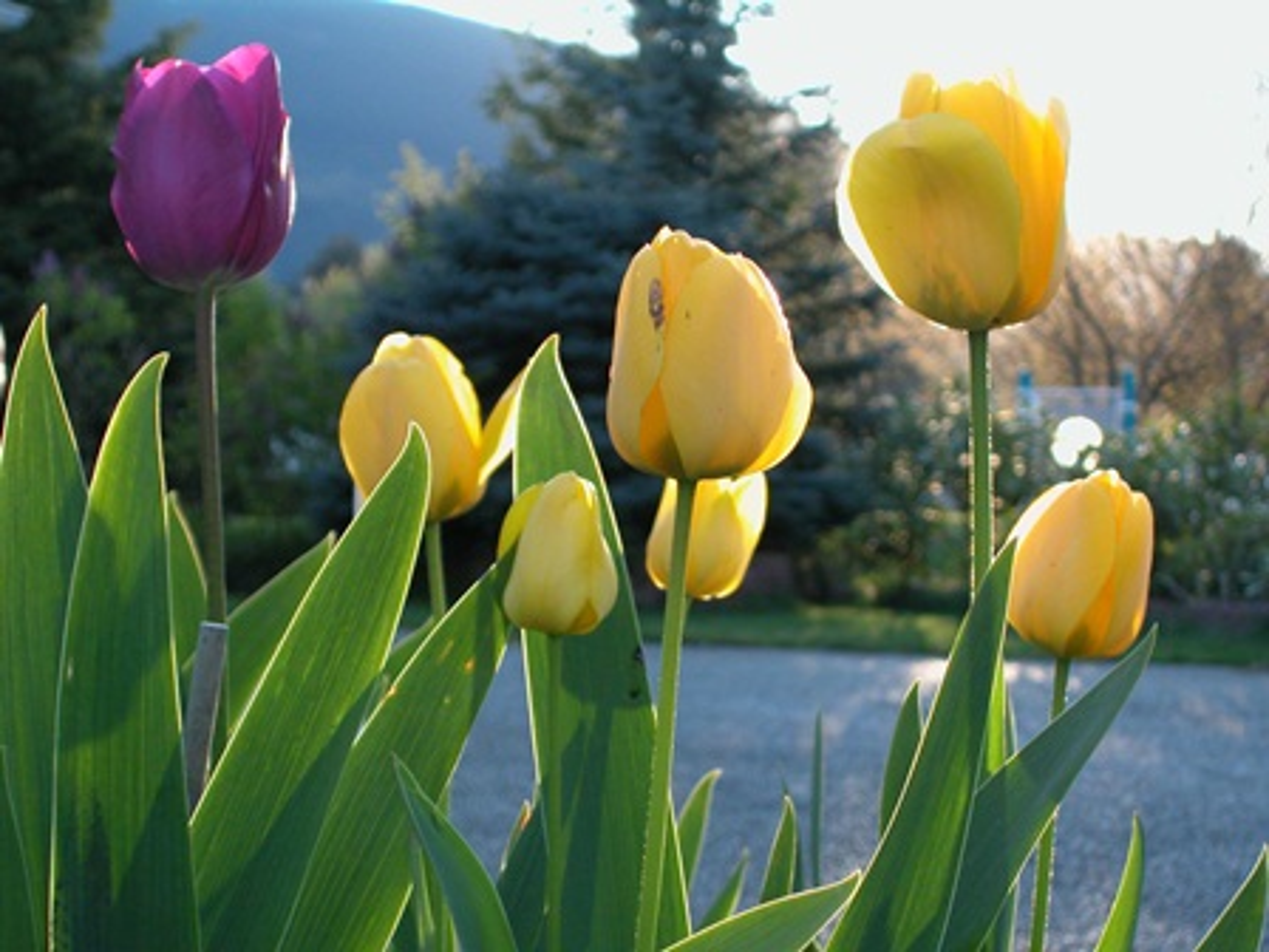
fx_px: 3116
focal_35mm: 85
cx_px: 634
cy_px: 476
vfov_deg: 17.4
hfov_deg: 23.0
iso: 200
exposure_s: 1/178
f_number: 4.8
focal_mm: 21.4
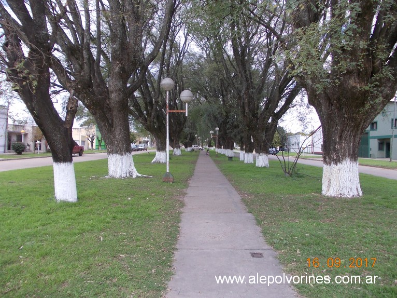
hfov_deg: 63.5
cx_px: 198
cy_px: 149
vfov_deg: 49.7
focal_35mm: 28
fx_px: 321
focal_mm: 4
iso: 80
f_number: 2.7
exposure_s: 1/400
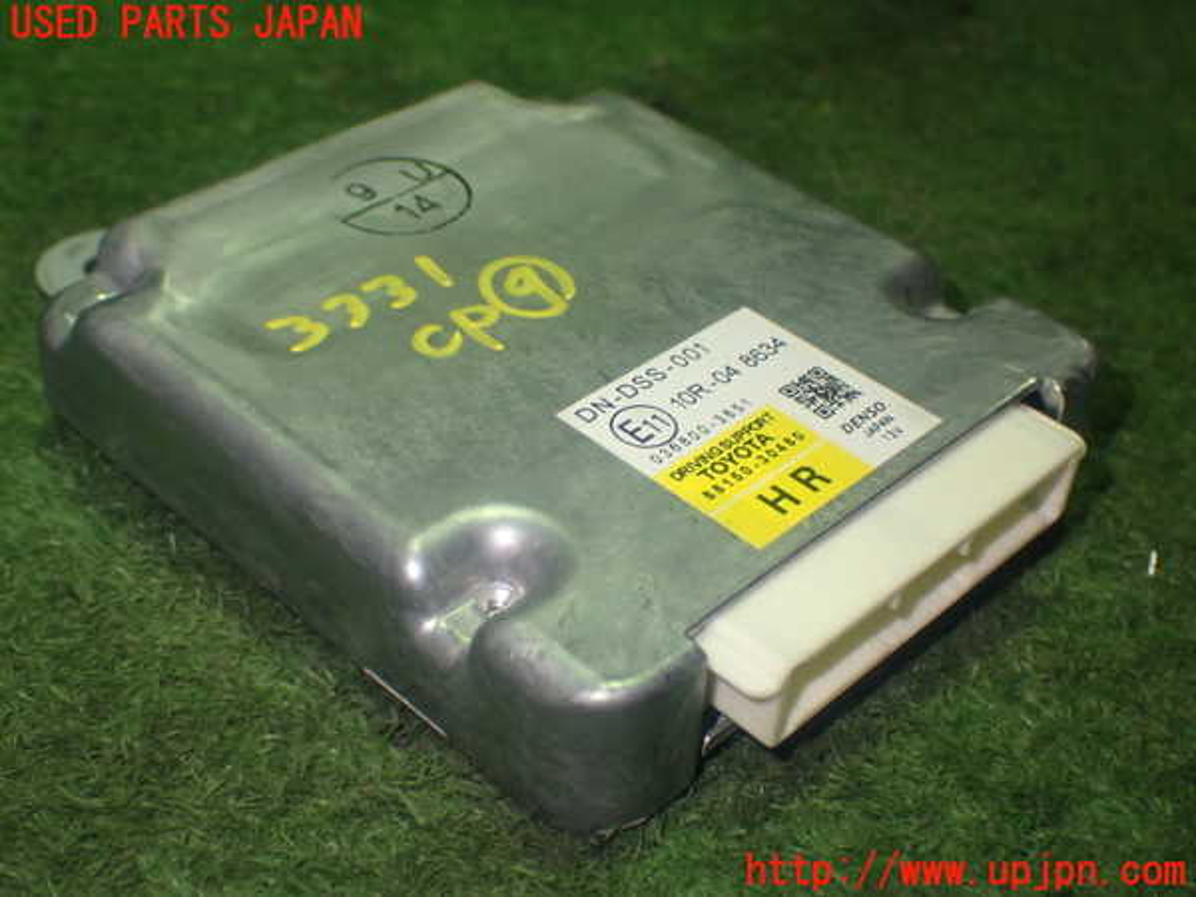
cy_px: 448
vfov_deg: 29.1
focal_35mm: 50
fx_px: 1728
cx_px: 598
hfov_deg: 38.2
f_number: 3.2
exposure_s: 1/50
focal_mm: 9.01
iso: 500
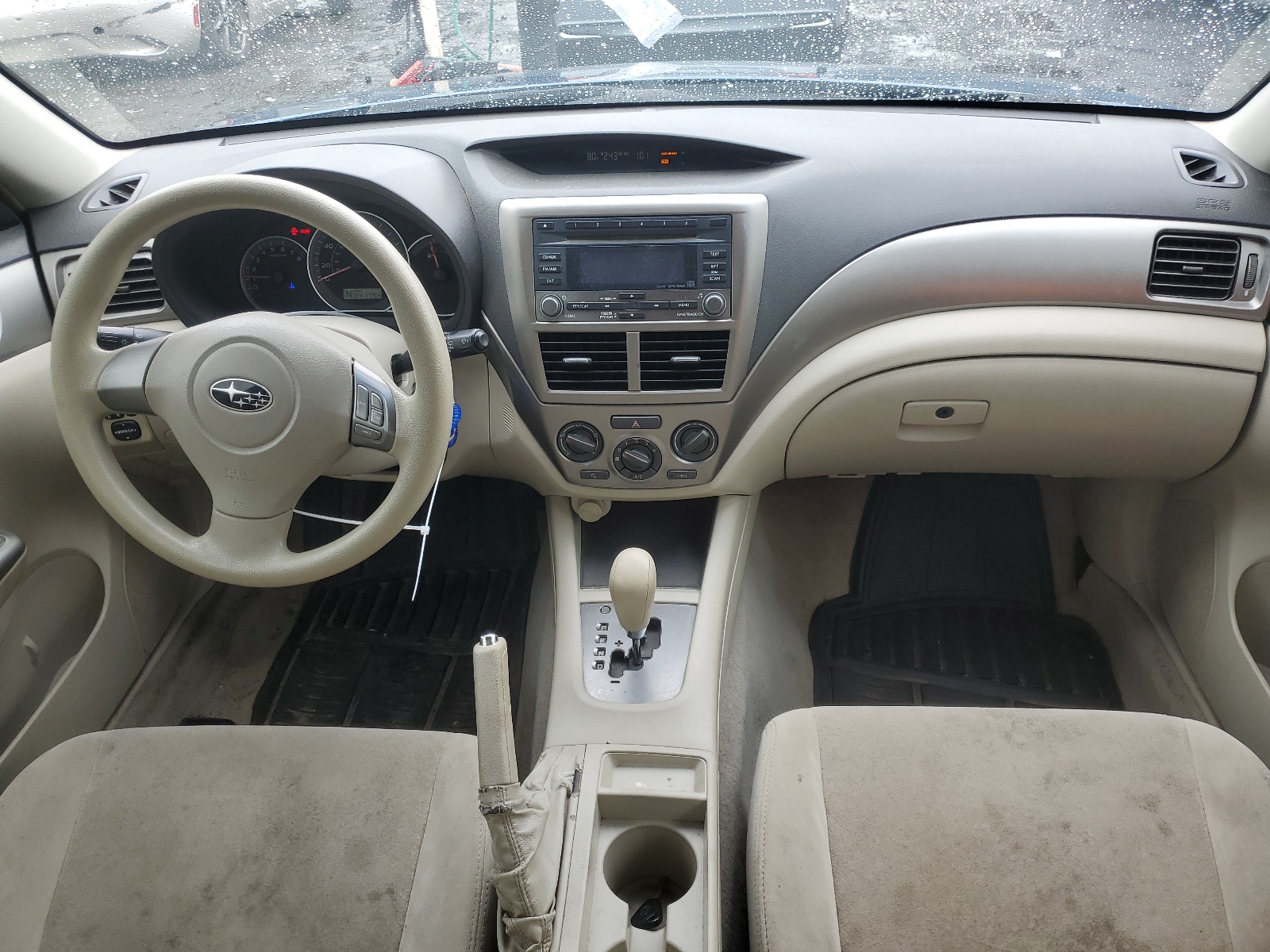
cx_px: 635
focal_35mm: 26
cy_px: 476
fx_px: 954
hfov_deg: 67.3
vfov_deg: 53.1
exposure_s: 1/323
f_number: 1.5
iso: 50
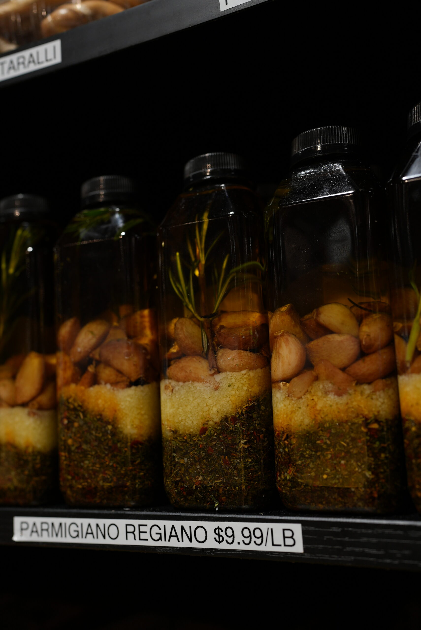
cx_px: 210
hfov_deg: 37.9
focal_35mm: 35
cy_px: 315
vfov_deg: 54.4
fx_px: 613
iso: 320
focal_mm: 35
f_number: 3.2
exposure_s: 1/160
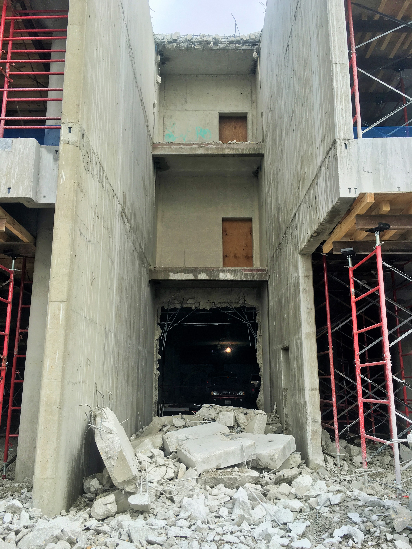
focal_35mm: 29
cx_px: 206
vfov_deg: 61.7
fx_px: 460
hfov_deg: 48.2
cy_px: 274
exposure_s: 1/541
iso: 25
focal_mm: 4.15
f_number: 2.2
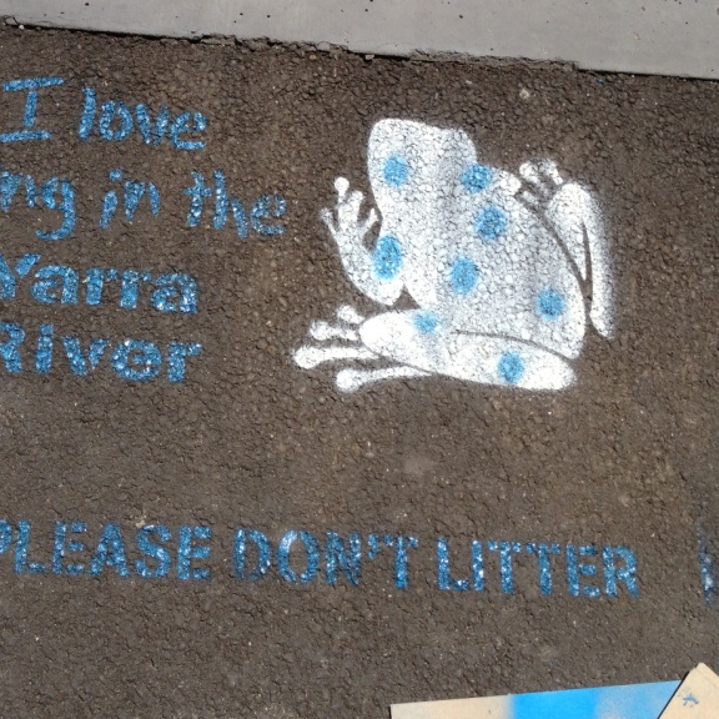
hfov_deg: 30.9
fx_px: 1292
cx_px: 267
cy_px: 258
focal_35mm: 55
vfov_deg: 30.9
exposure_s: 1/2513
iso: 50
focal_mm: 4.28
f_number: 2.4
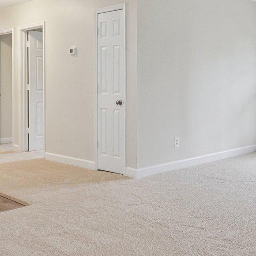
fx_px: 377
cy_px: 91
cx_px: 178
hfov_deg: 37.0
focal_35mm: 45
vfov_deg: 37.3
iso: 400
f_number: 5.6
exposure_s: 1/80
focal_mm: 10
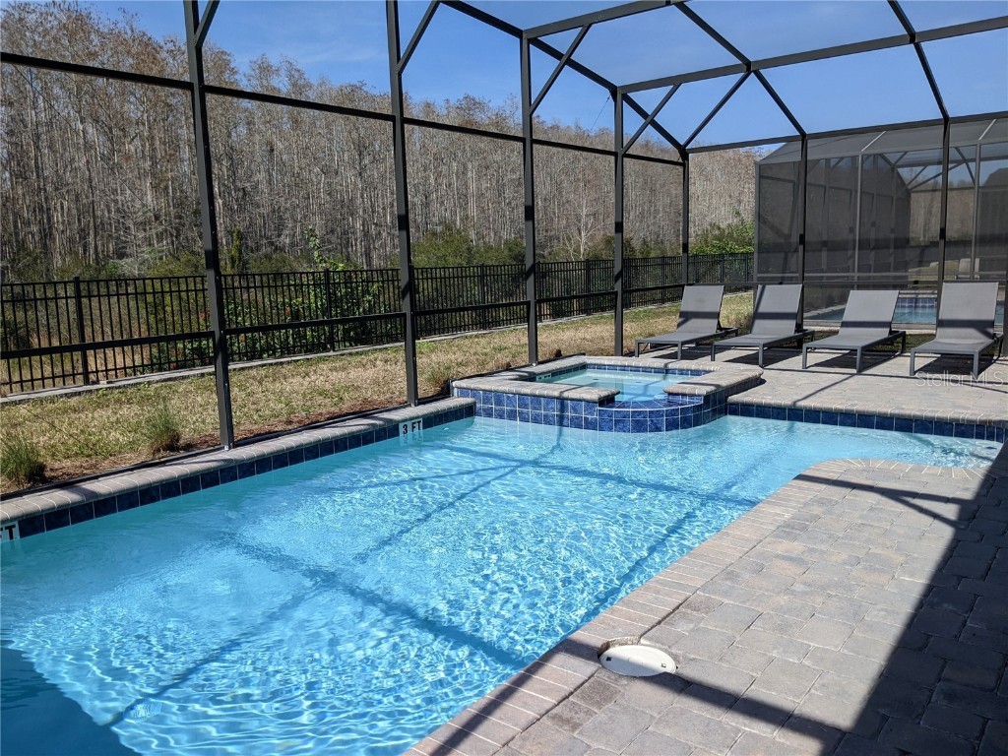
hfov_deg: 65.3
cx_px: 504
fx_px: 786
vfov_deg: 51.4
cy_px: 378
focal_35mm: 27
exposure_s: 1/1565
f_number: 1.8
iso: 50
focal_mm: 4.44
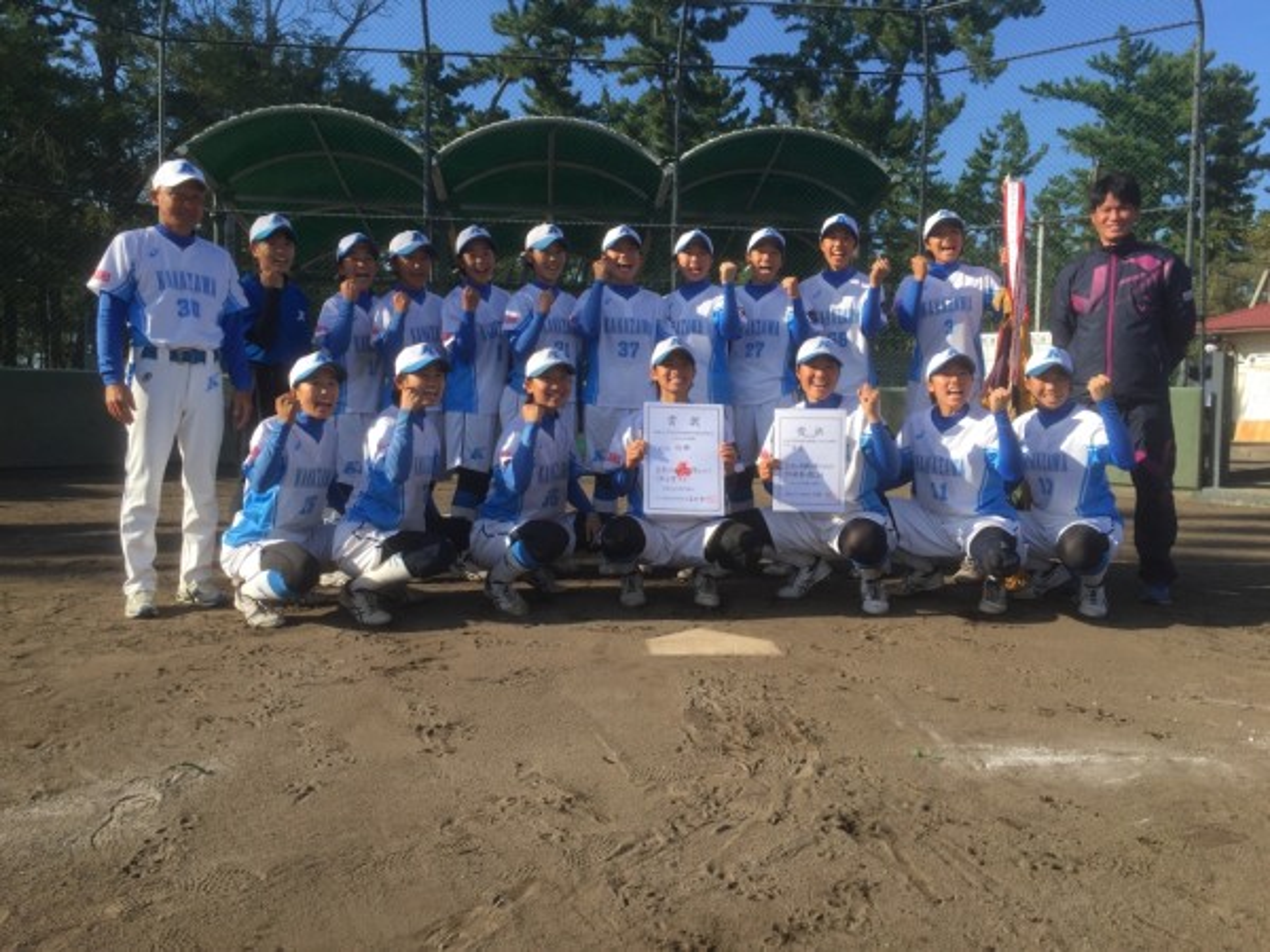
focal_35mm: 29
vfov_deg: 48.2
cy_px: 476
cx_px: 635
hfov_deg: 61.7
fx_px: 1064
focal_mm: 4.15
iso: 32
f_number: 2.2
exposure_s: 1/1464
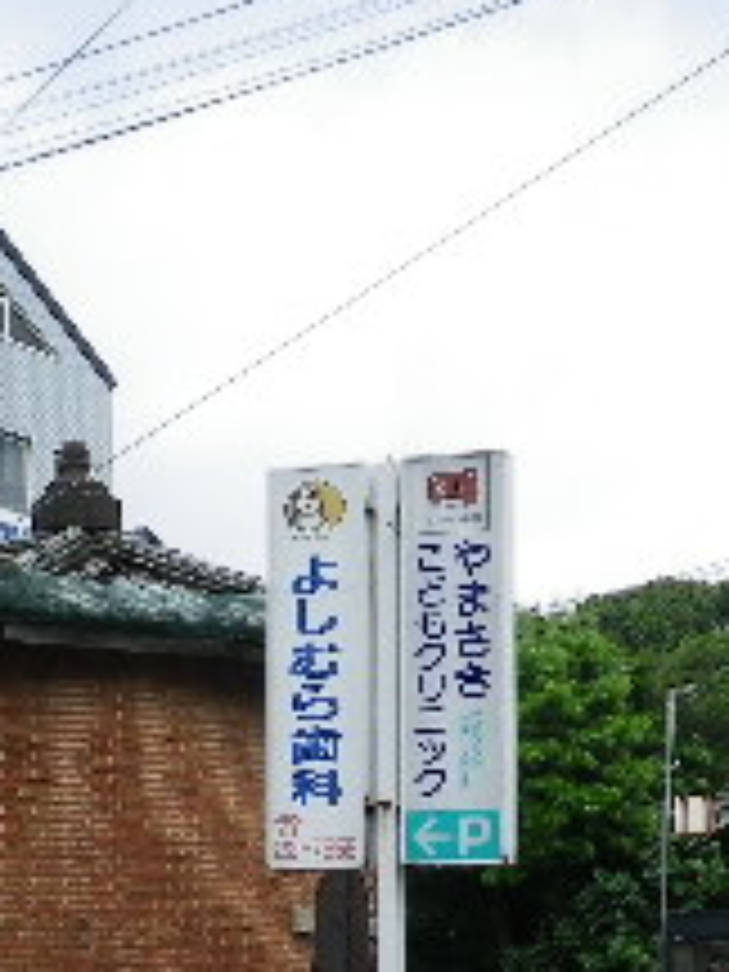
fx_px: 2331
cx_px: 310
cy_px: 981
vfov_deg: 22.6
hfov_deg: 17.8
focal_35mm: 83
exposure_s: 1/500
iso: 80
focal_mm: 5.05
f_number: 3.5
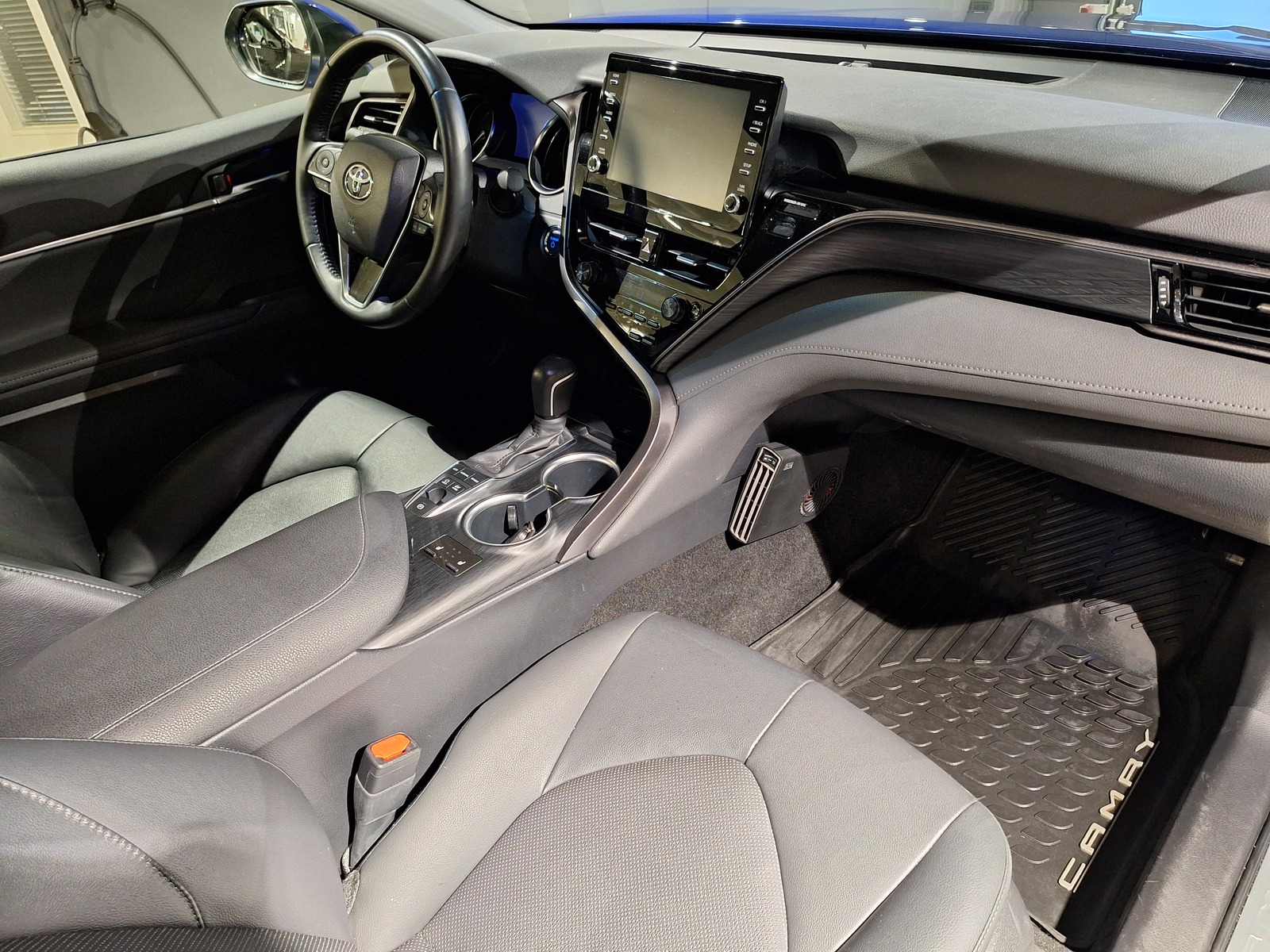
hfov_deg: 73.9
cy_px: 476
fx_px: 844
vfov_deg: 58.9
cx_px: 635
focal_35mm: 23
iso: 200
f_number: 1.8
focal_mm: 5.54
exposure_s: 1/33
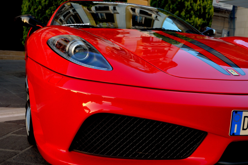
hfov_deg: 49.6
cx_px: 124
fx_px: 268
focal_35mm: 39
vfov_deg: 34.1
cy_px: 82
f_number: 4.2
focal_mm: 26
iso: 450
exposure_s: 1/60
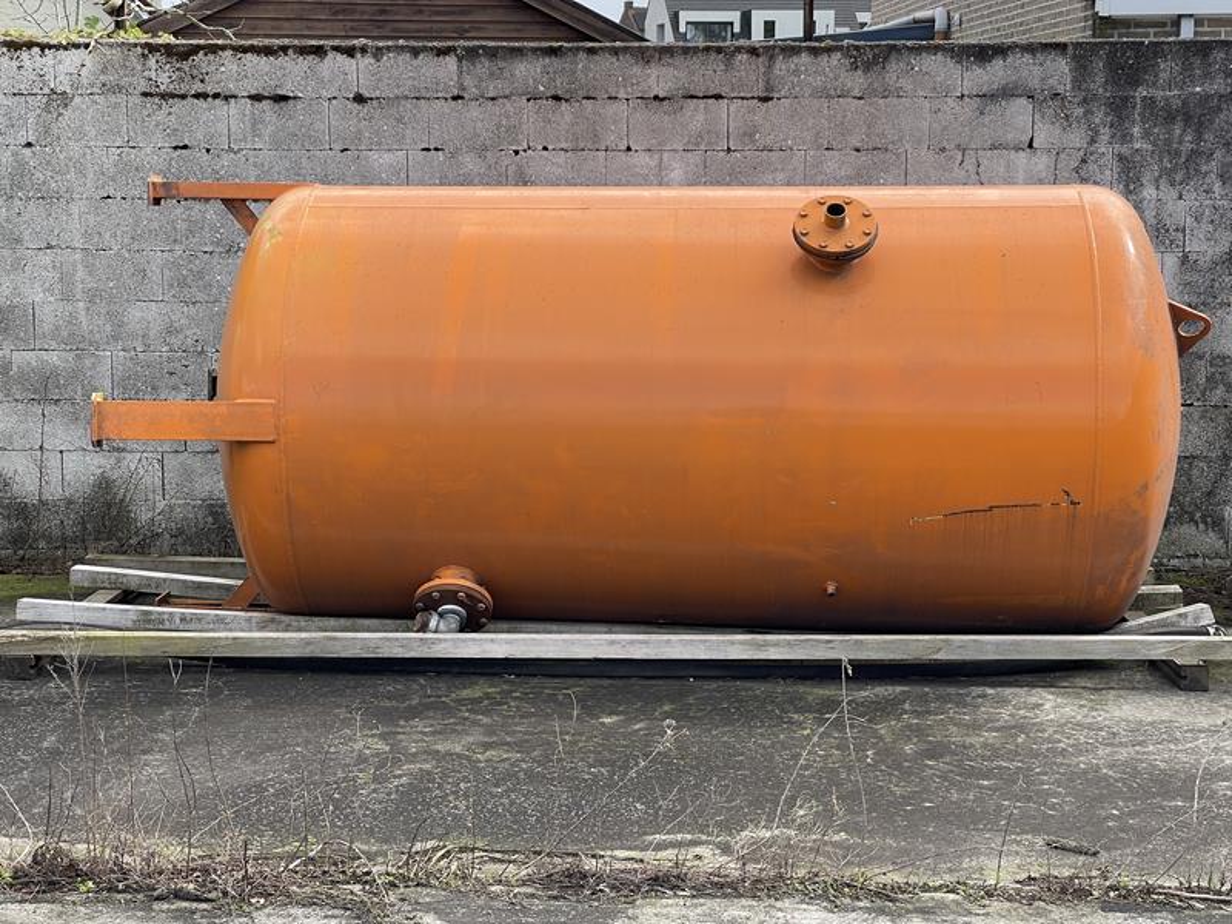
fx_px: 2278
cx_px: 616
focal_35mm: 64
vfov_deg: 22.9
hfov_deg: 30.3
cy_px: 462
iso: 20
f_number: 2.2
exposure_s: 1/419
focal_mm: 7.5
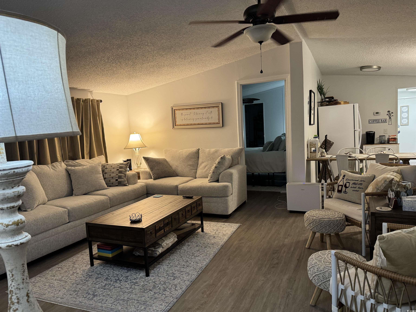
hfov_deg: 71.6
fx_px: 288
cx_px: 208
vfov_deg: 56.8
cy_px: 156
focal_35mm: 24
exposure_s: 1/60
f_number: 1.78
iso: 320
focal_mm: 6.76
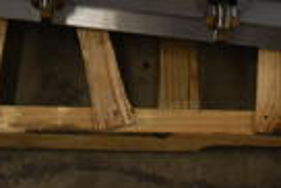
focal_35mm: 121
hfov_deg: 16.9
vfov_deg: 10.3
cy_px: -207
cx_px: 176
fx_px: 945
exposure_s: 1/30
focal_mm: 18
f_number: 3.5
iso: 200
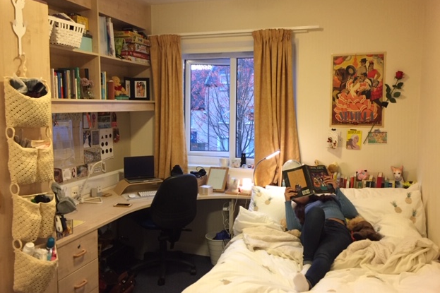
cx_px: 218
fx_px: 379
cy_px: 139
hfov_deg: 60.3
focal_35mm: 31
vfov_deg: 42.3
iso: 200
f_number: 2.2
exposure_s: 1/33
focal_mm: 4.15
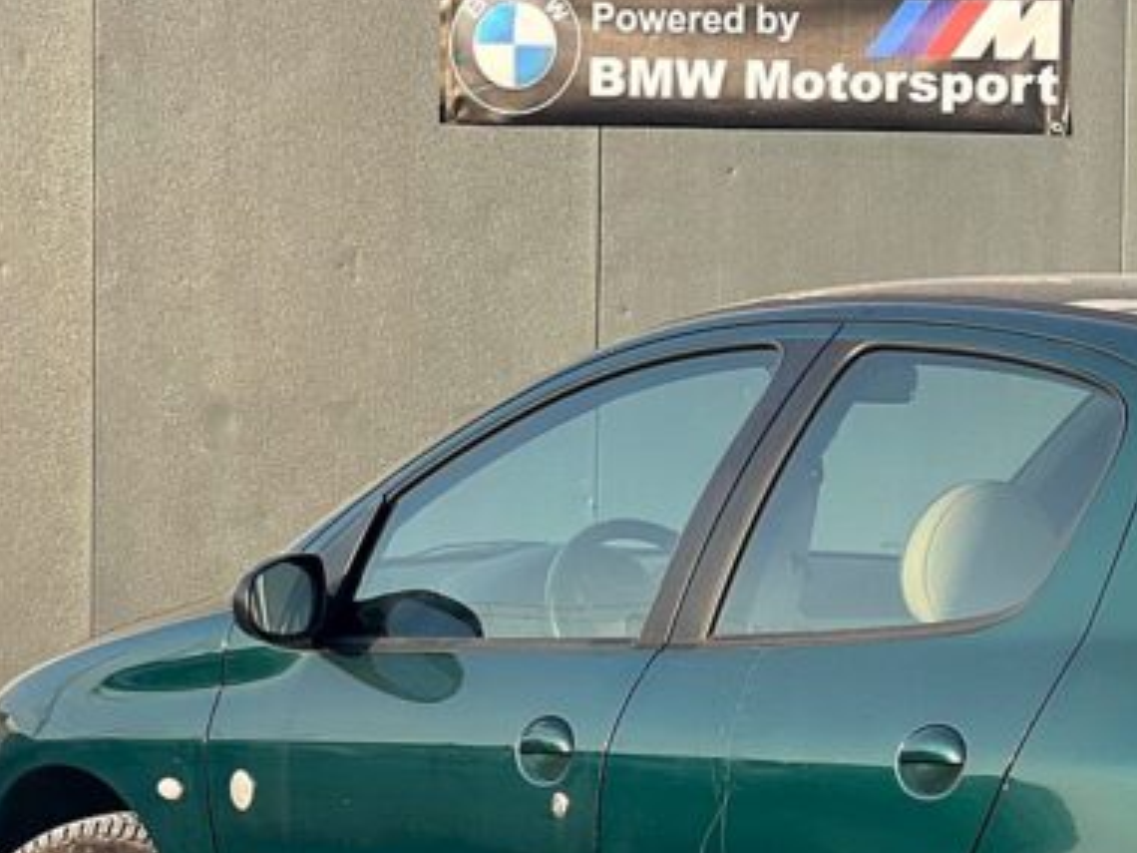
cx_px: 1071
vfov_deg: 9.1
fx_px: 5321
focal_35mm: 162
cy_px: 730
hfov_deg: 12.1
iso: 20
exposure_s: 1/130
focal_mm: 9
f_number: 2.8
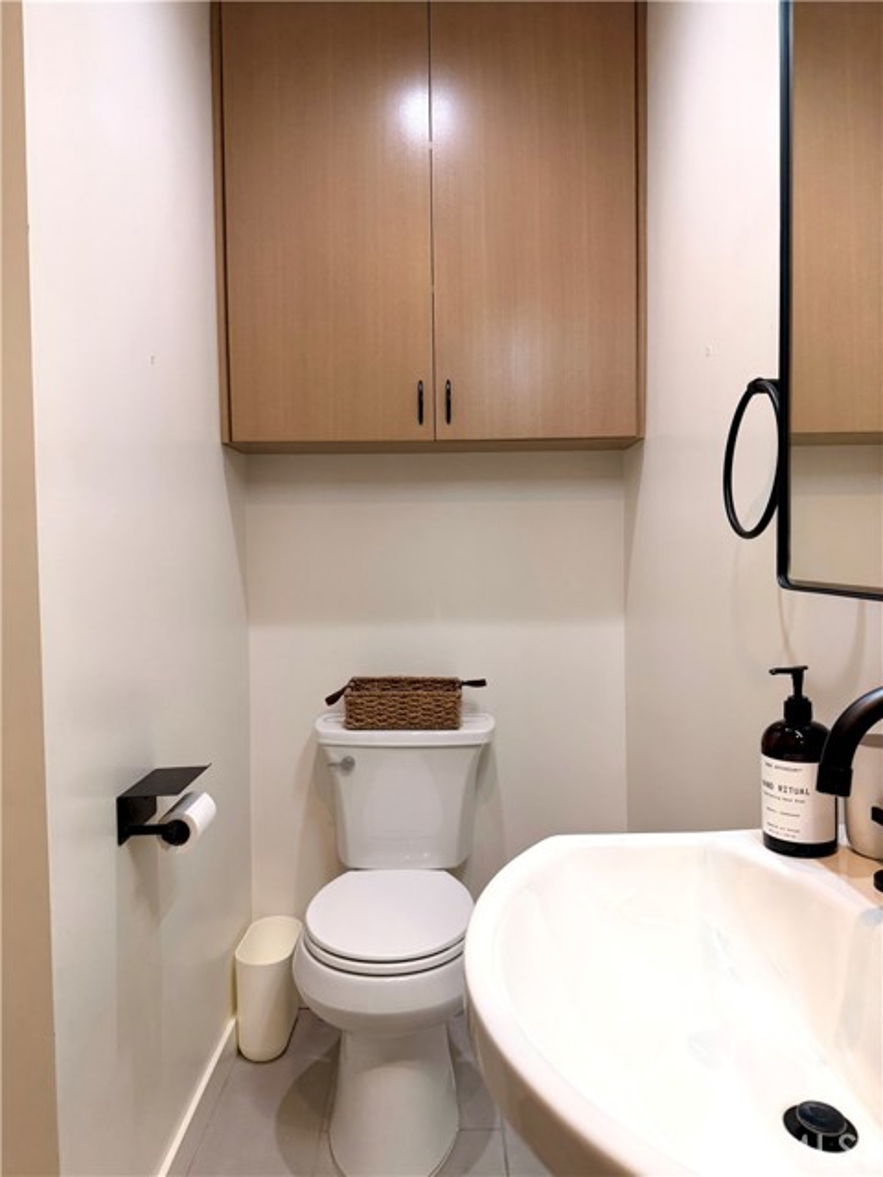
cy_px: 588
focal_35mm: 24
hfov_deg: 56.8
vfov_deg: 71.6
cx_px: 442
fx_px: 816
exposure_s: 1/120
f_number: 1.78
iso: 100
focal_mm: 6.76
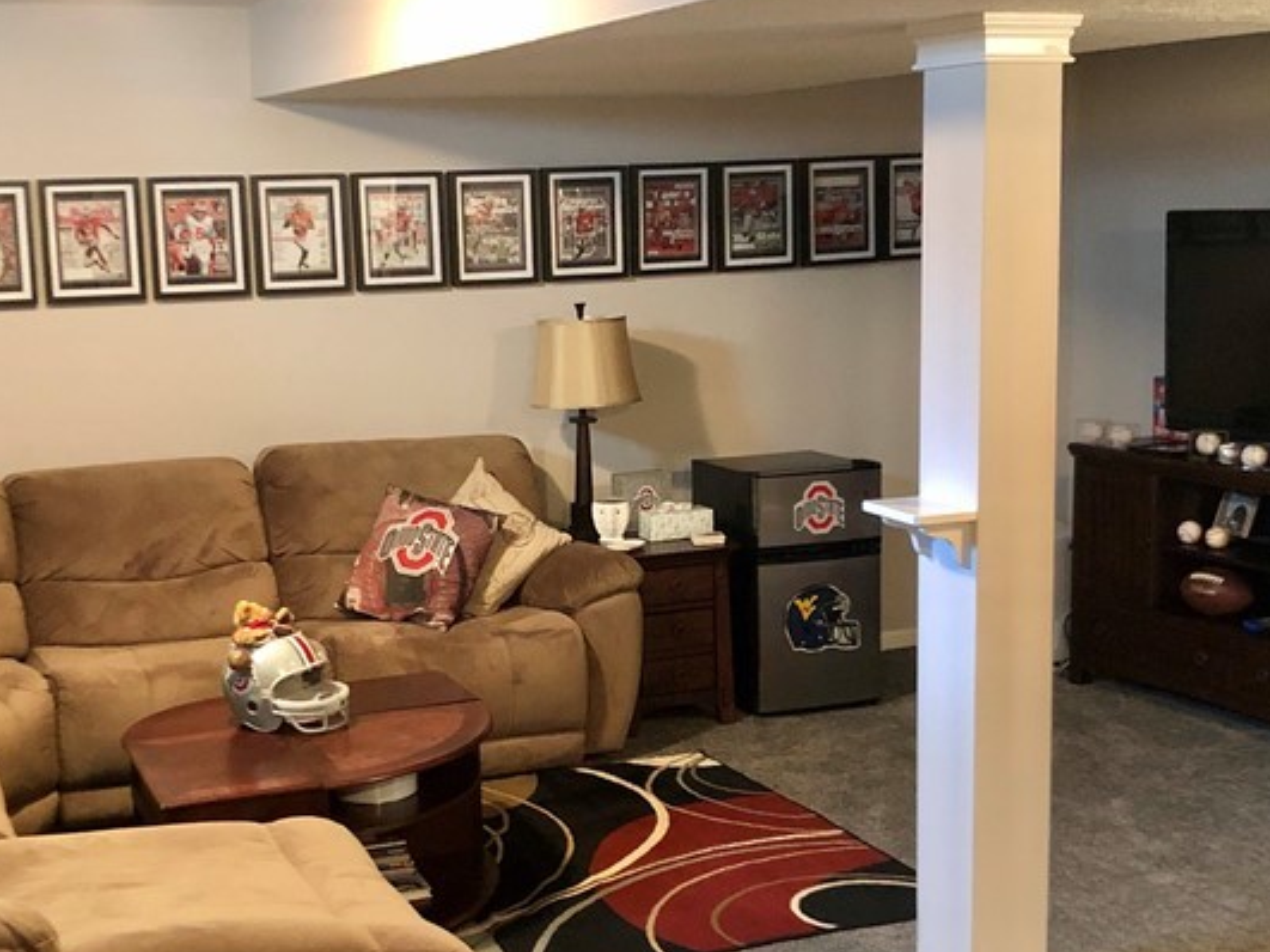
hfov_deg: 35.5
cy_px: 519
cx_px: 560
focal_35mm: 54
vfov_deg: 27.0
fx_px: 1981
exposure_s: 1/5
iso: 100
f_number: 1.8
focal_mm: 3.99
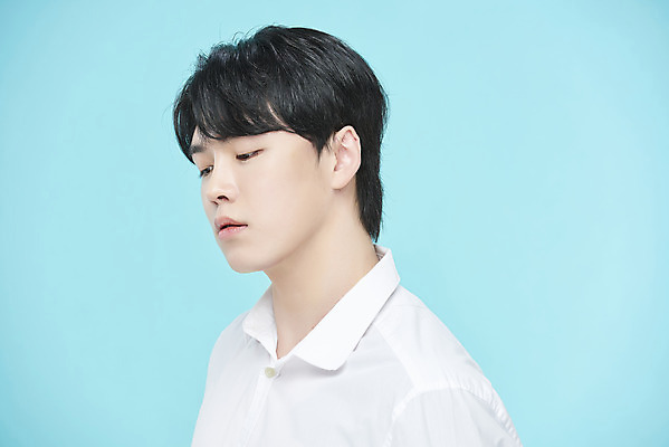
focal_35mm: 200
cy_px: 224
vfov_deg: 6.9
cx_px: 334
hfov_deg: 10.3
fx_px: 3718
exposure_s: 1/125
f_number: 7.1
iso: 64
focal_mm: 200
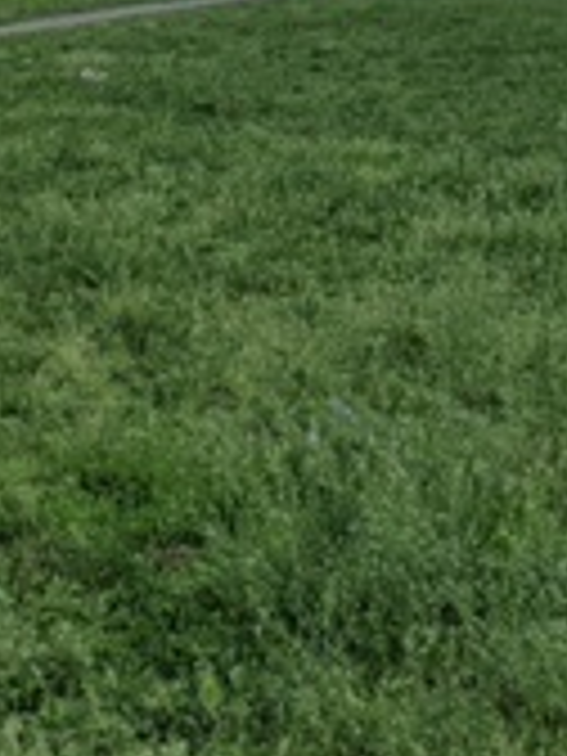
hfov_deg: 19.0
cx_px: 531
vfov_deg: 19.7
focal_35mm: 76
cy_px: -567
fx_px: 1660
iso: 37
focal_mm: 2.22
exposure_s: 1/2179
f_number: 2.2
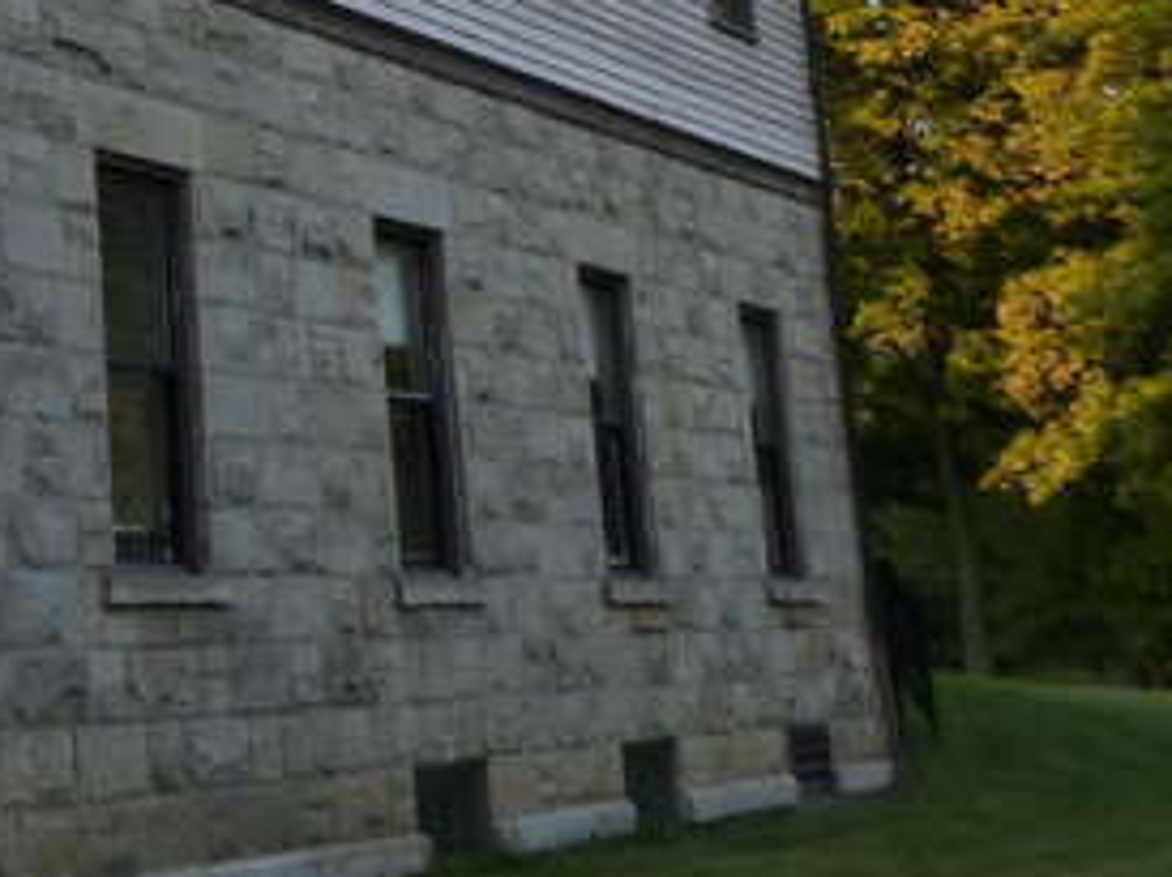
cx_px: -505
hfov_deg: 22.6
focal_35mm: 73
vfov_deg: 19.1
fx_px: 2469
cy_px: -137
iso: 160
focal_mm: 4.5
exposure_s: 1/100
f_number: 3.1
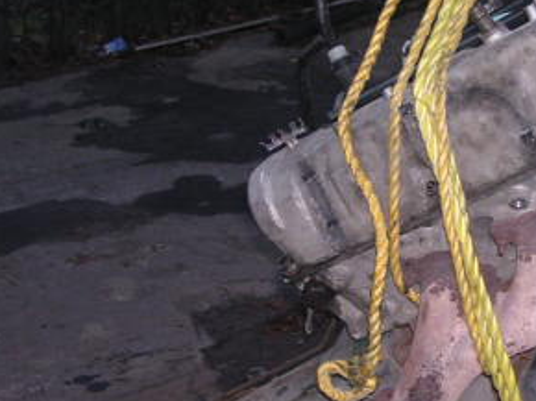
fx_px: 1300
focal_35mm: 84
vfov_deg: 17.5
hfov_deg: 23.0
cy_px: 257
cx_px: 434
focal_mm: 5.8
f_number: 2.8
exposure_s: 1/60.1
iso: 153
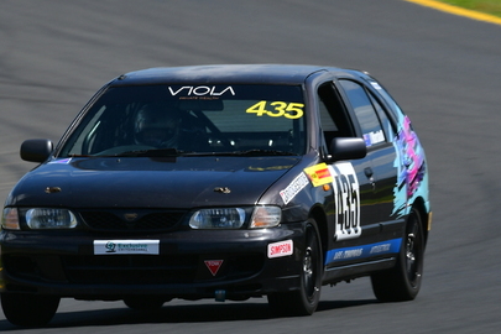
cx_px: 345
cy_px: 93
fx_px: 17311
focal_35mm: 1244
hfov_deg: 1.7
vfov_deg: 1.1
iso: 100
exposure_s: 1/125
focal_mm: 420
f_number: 14
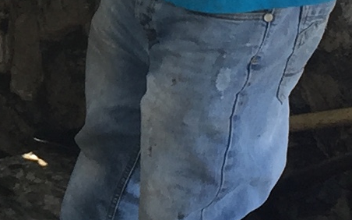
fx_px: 2129
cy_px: -186
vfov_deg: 5.8
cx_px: -360
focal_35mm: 222
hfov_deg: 8.9
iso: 32
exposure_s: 1/159
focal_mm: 4.15
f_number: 2.2
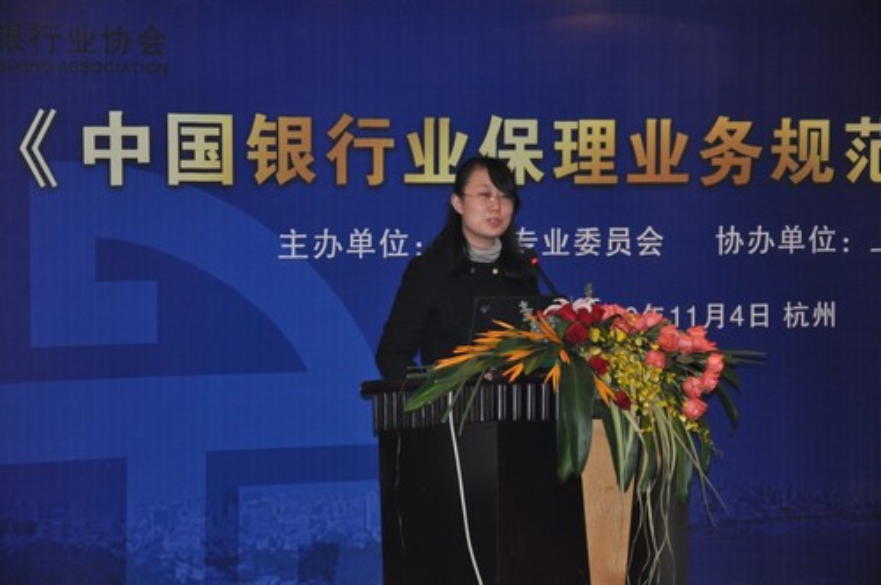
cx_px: 440
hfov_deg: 18.2
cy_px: 292
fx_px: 2750
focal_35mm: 112
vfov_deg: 12.1
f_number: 5.3
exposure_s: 1/60
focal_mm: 75
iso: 800
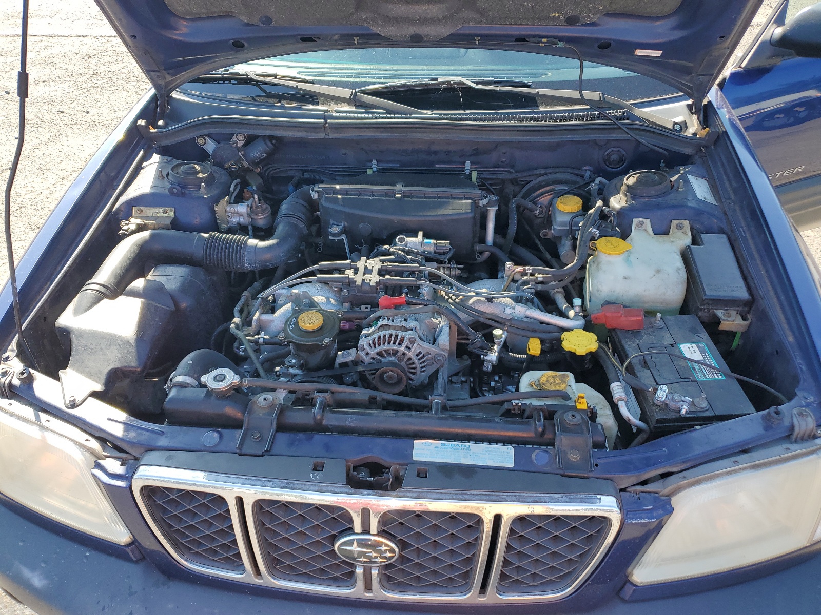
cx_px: 410
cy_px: 308
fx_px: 617
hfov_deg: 67.3
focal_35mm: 26
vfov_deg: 53.1
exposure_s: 1/526
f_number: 1.5
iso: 50
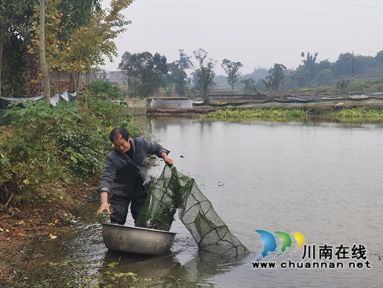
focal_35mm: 52
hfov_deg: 36.8
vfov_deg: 28.0
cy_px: 144
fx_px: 575
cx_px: 192
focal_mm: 4.75
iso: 50
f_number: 1.8
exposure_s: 1/490
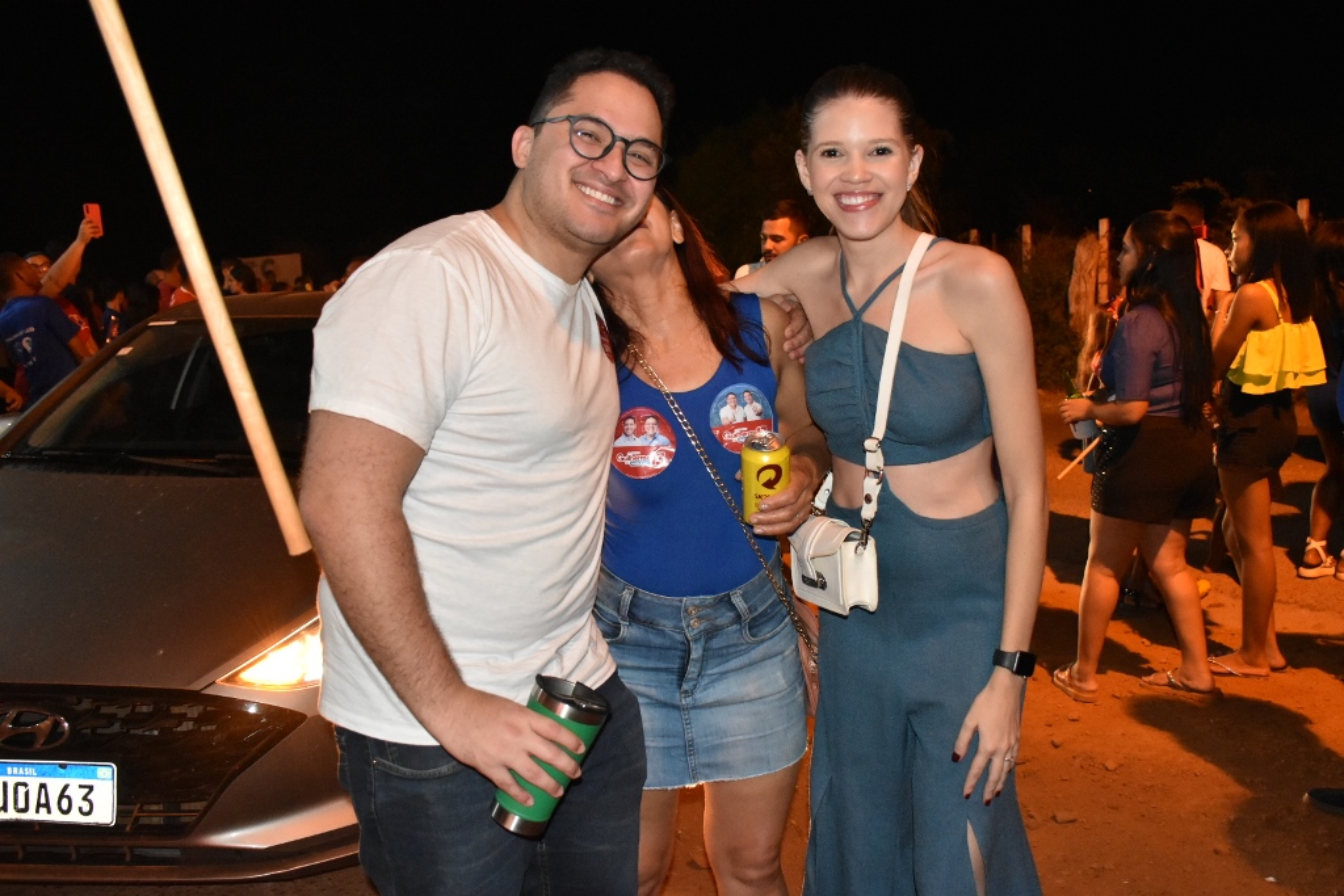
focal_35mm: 33
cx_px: 672
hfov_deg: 57.2
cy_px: 448
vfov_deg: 40.0
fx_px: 1232
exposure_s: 1/100
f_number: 4.5
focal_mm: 22
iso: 3200
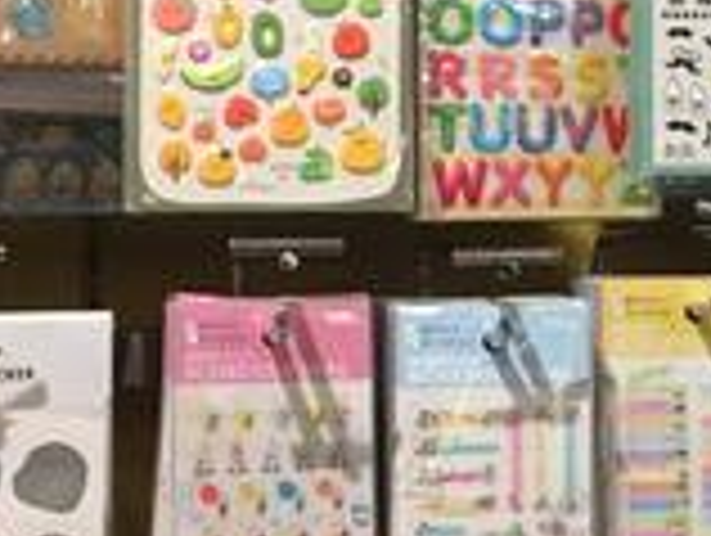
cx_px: 774
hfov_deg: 14.6
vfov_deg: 11.2
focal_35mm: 132
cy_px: 117
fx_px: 2715
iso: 80
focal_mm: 4.15
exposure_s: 1/33
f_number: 2.2
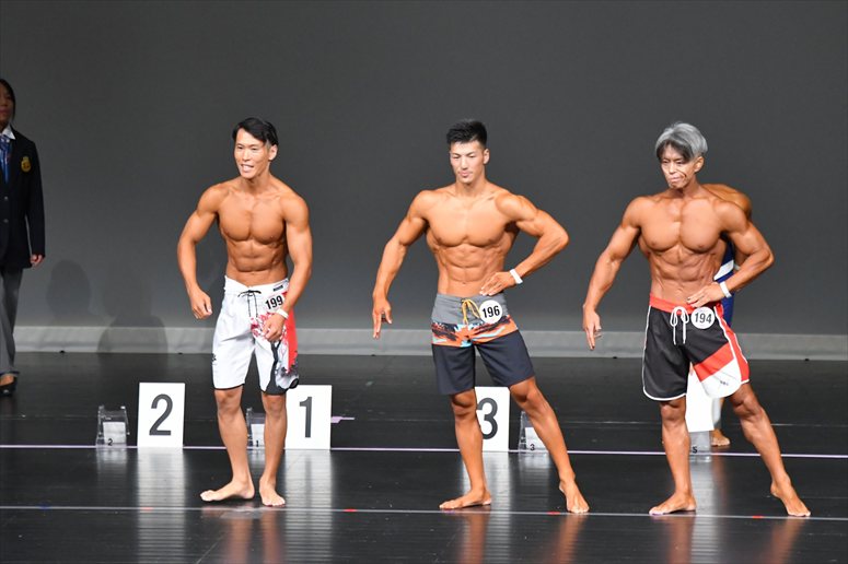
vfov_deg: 4.8
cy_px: 282
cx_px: 424
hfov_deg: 7.2
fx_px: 6710
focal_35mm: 285
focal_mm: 190
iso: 5000
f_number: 5.6
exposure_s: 1/400
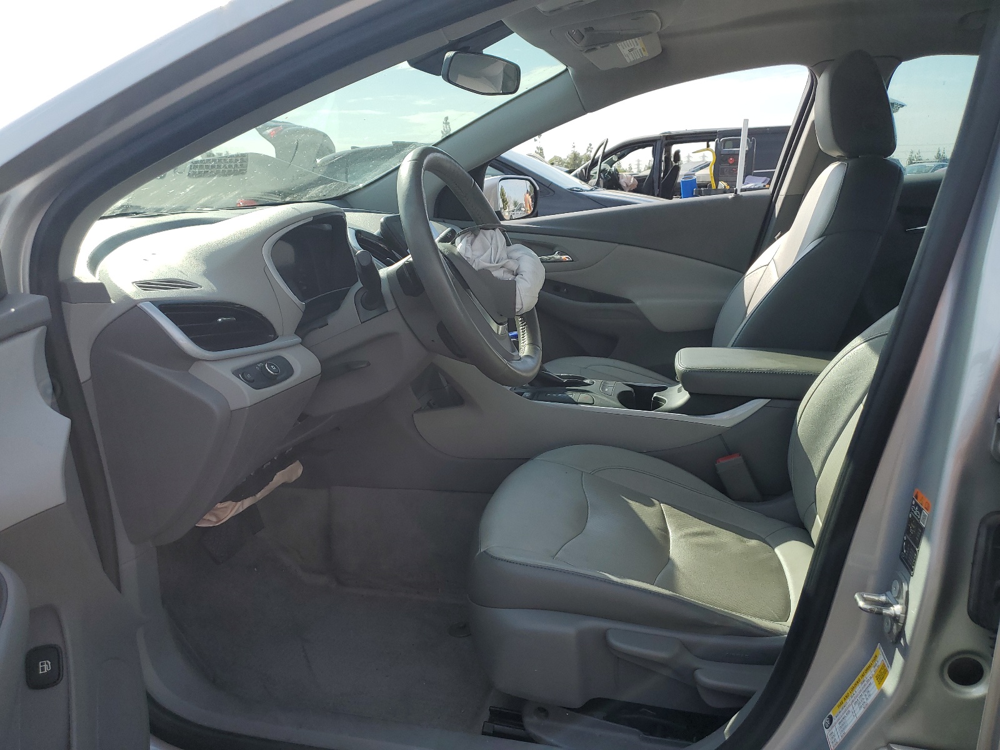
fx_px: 751
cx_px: 500
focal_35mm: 26
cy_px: 375
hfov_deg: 67.3
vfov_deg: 53.1
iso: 50
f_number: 1.5
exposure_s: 1/2000
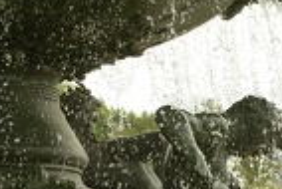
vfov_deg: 4.9
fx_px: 2180
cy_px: 197
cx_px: 212
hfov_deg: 7.4
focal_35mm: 278
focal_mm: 50
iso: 500
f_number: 9
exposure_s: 1/400
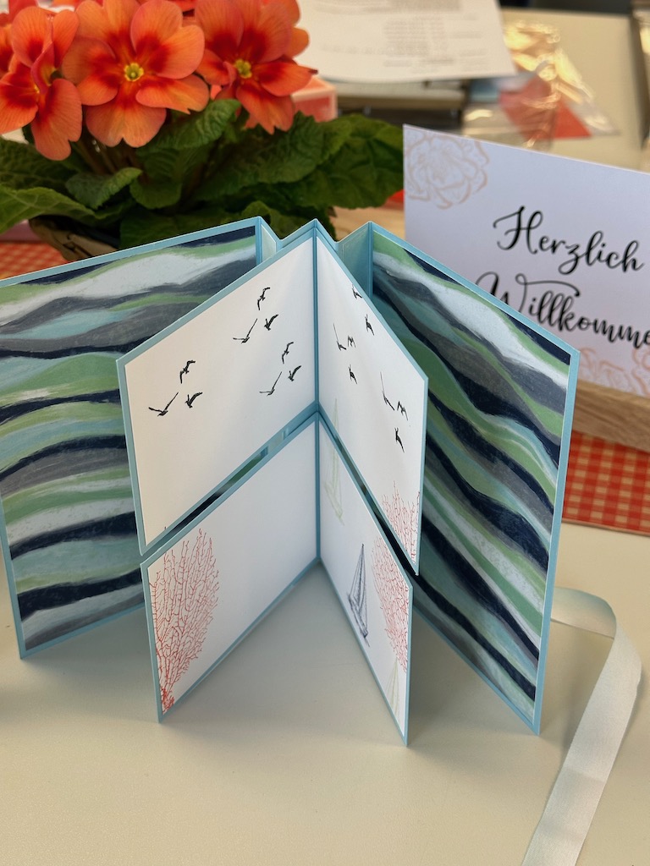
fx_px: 1202
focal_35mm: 48
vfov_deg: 39.7
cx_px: 325
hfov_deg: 30.3
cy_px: 433
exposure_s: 1/100
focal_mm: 6.86
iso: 64
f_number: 1.78
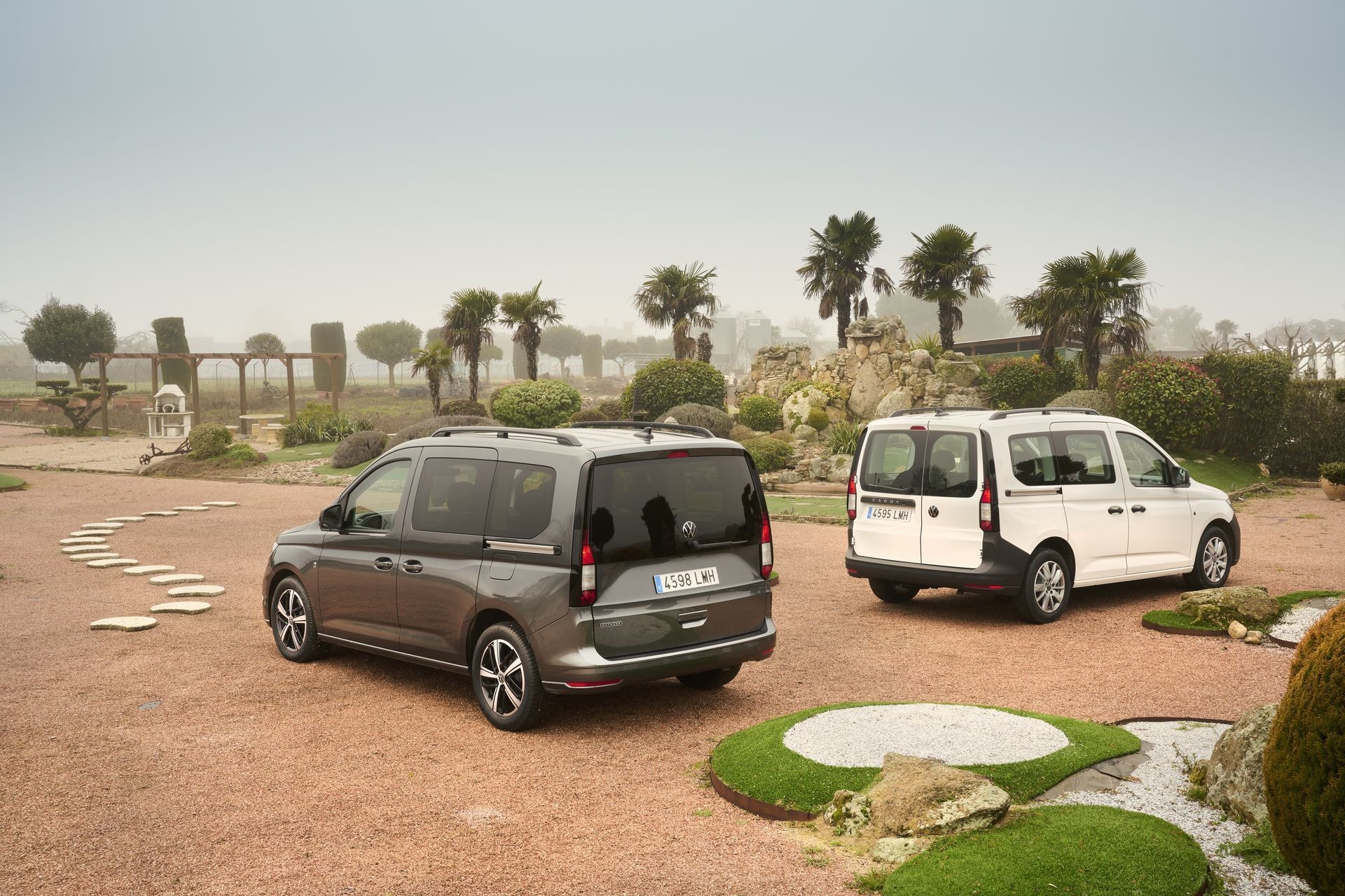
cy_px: 448
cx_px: 672
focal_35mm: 38
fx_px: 1420
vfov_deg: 35.1
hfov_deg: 50.7
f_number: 11
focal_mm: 38
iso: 160
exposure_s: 1/30
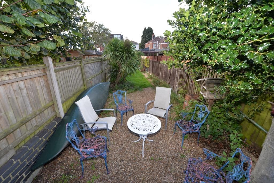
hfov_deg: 104.2
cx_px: 137
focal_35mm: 14
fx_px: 107
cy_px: 92
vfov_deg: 81.3
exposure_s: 1/125
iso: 180
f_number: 5.6
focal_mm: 14
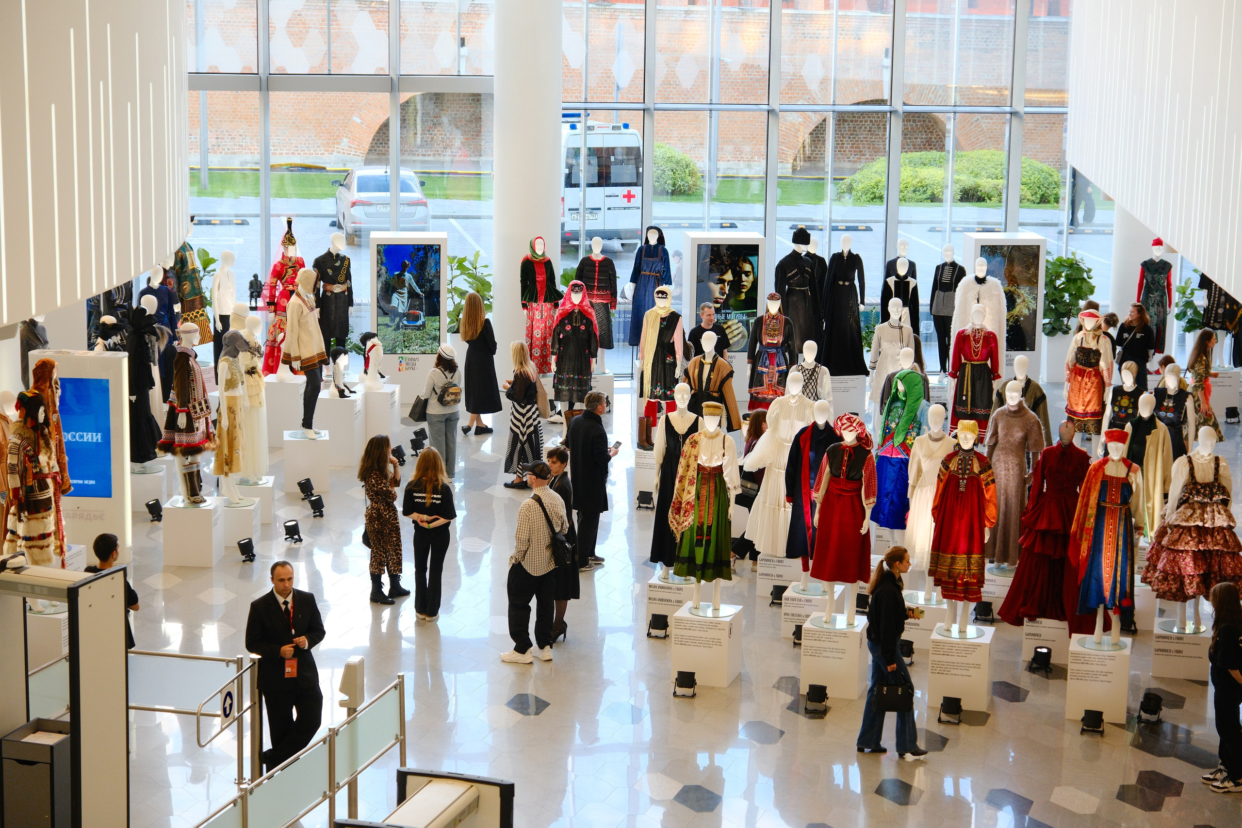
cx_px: 621
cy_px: 414
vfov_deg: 19.5
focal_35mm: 70
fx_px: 2415
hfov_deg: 28.8
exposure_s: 1/250
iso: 1000
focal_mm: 46.7
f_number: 2.8
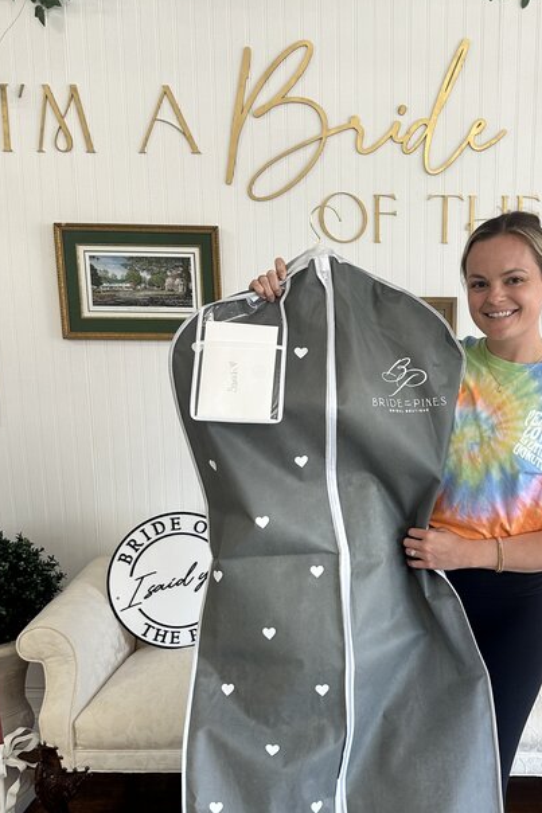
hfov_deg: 30.1
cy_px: 487
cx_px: 394
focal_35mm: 44
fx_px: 994
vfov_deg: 44.3
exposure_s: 1/120
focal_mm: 6.86
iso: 80
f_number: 1.78
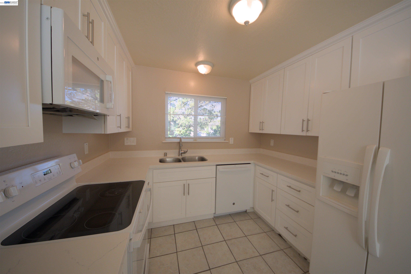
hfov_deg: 112.6
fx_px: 137
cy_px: 137
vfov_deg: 89.9
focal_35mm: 12
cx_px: 206
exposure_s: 1/250
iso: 450
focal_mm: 8
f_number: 4.5
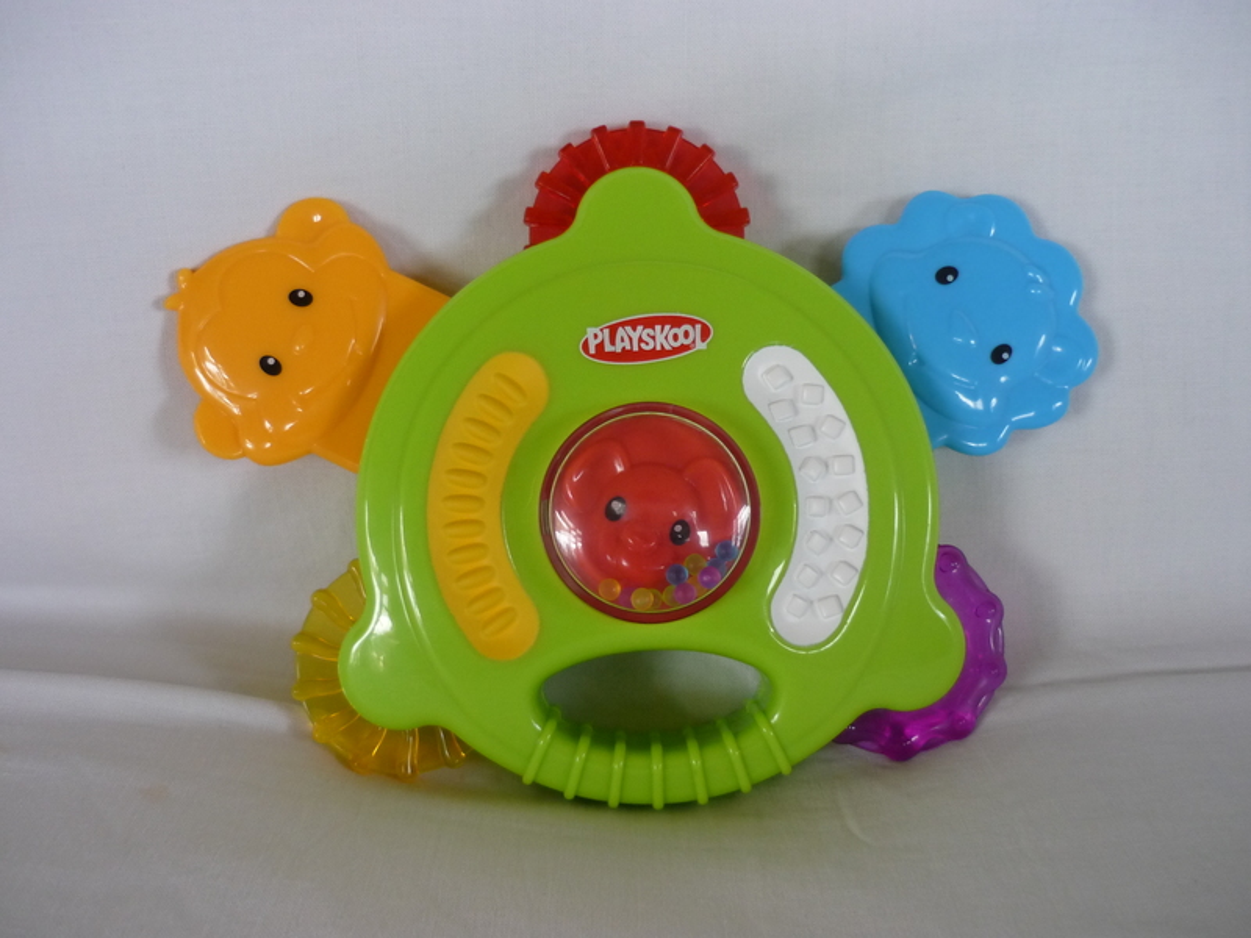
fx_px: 1193
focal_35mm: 33
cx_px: 626
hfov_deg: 55.4
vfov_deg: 42.9
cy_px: 469
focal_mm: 5.5
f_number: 2.8
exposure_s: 1/30
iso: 200
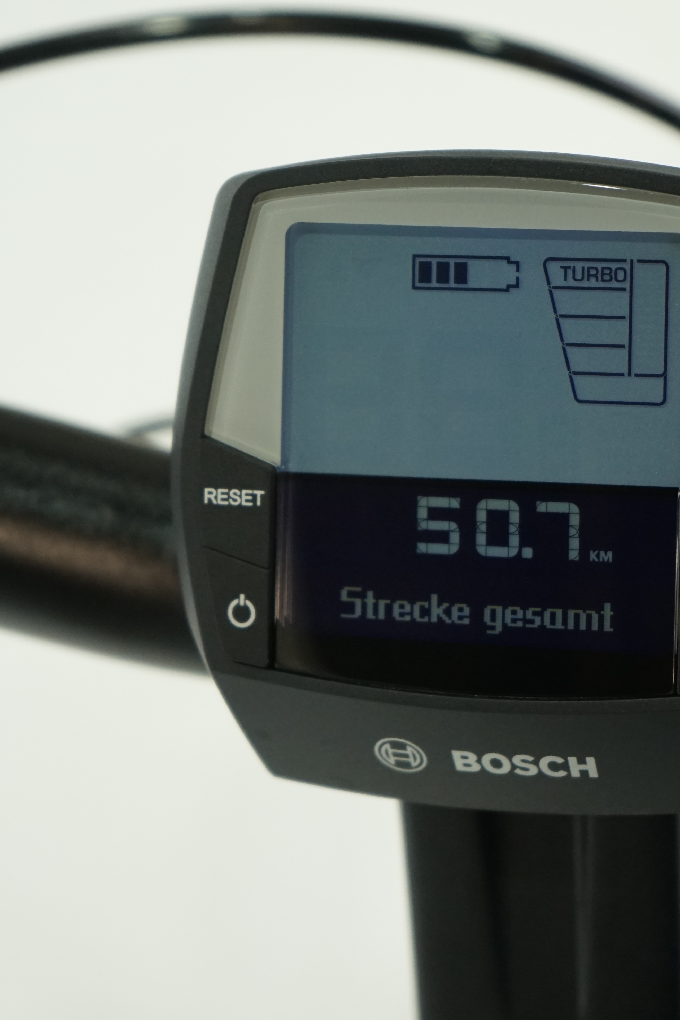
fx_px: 3003
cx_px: 448
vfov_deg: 19.3
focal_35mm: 106
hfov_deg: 12.9
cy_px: 510
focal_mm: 70
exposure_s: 1/200
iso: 1600
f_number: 5.6
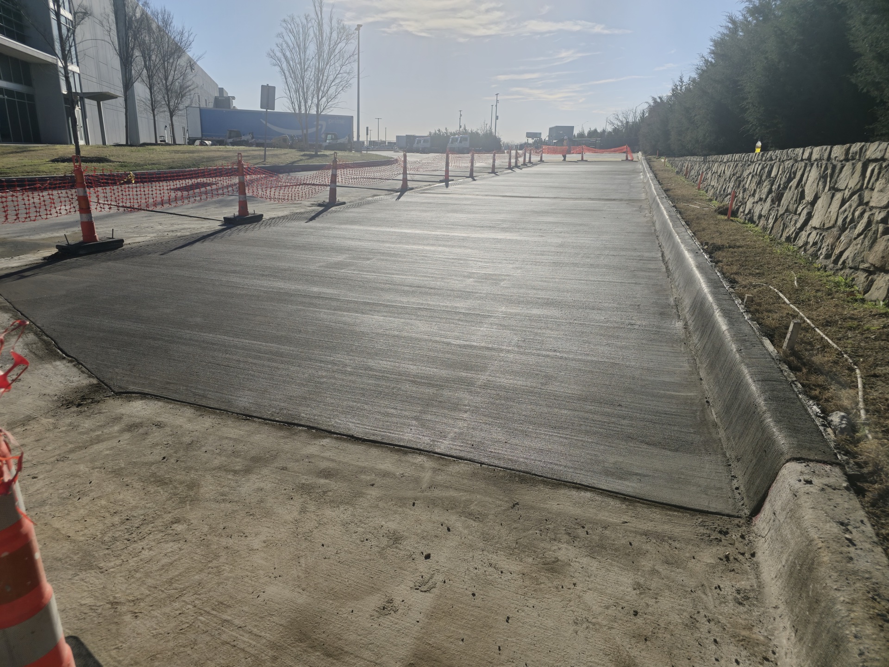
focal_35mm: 23
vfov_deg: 58.9
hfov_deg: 73.9
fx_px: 591
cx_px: 444
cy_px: 334
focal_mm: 6.3
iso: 12
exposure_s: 1/6410
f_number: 1.7
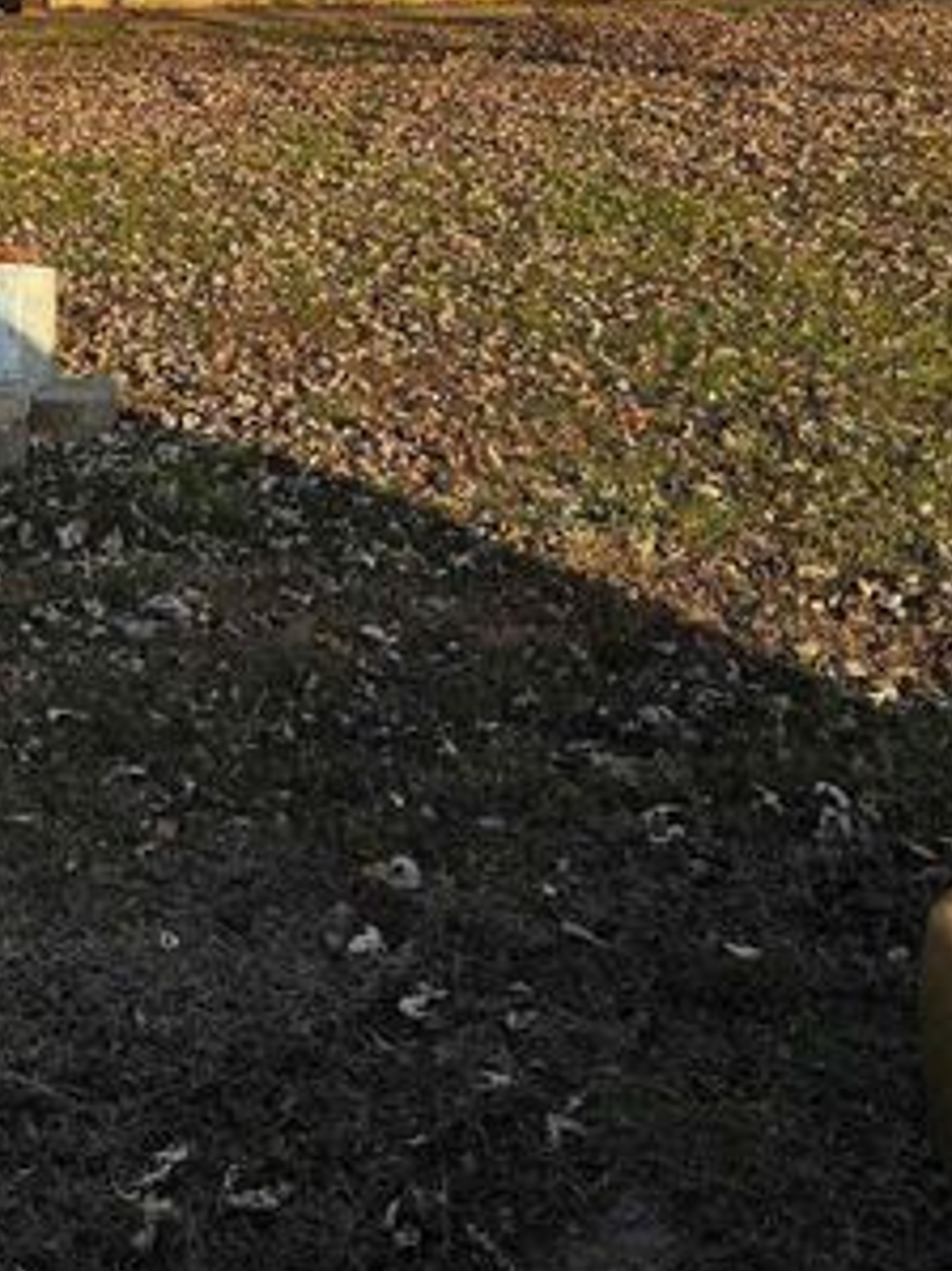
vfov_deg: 31.9
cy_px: 159
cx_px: 85
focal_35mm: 58
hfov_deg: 24.5
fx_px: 2128
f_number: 1.6
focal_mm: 5.96
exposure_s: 1/1522
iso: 50
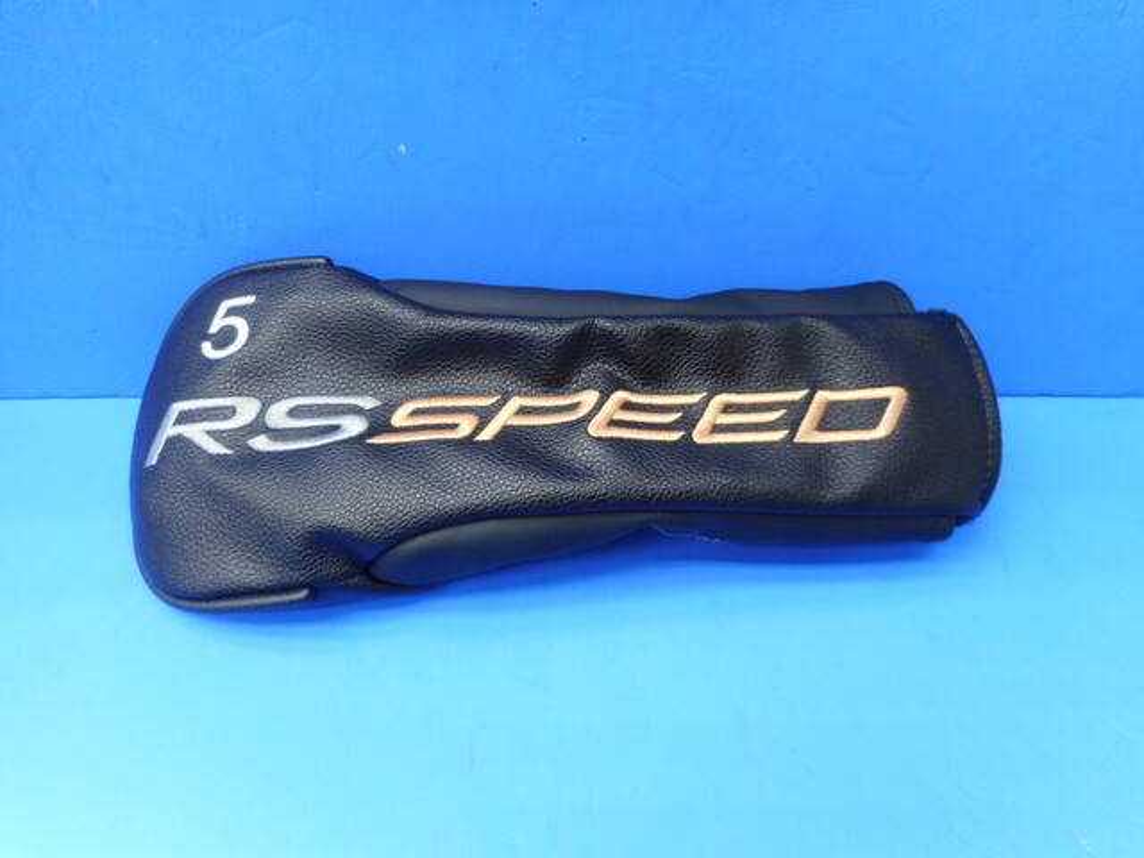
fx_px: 826
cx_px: 572
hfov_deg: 69.4
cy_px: 429
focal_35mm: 25
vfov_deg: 54.9
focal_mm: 4.5
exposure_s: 1/30
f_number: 3.7
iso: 220
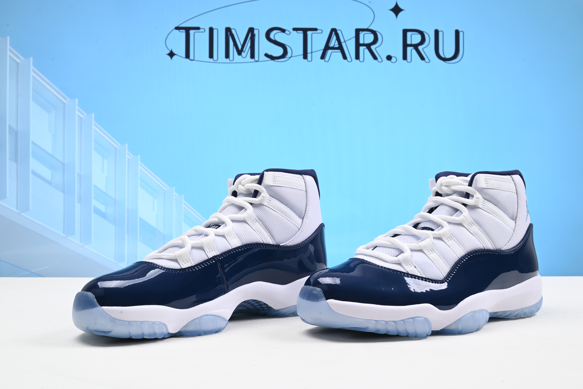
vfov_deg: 34.2
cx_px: 292
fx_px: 632
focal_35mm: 39
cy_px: 194
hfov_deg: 49.5
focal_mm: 39
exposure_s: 1/2
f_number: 16
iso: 100
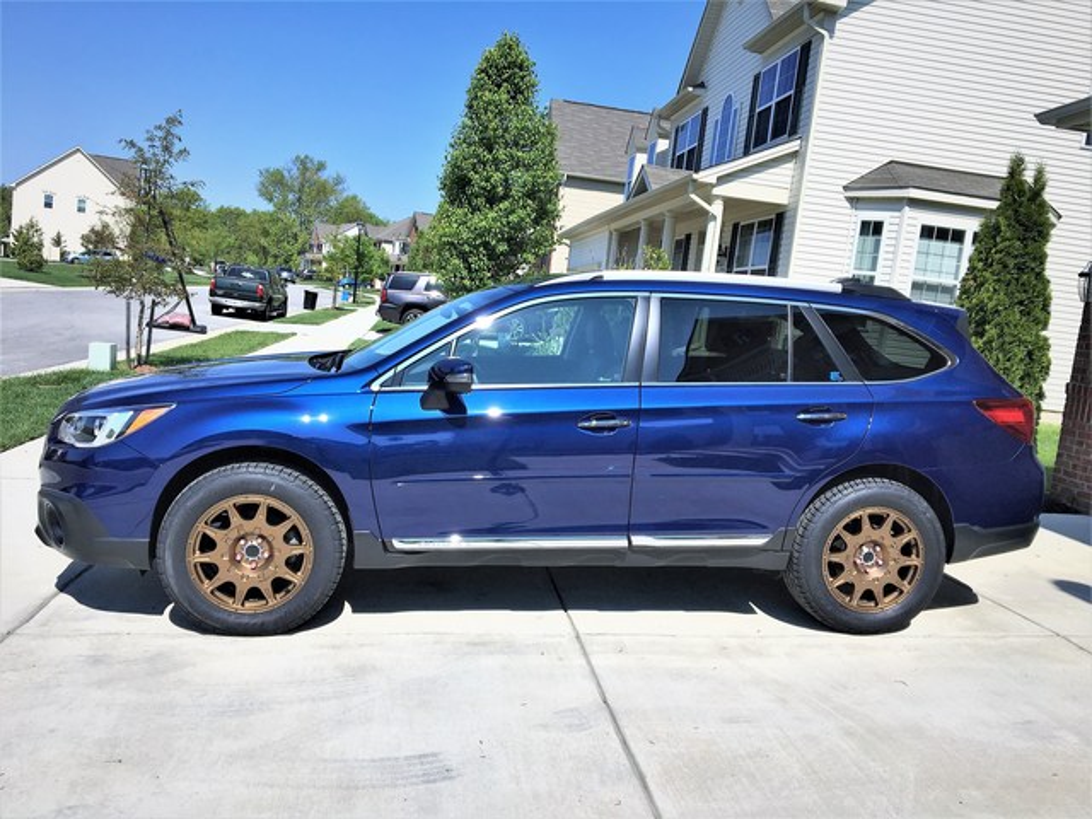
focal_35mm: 29
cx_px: 546
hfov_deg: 61.7
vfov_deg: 48.2
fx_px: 915
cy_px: 410
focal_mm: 4.15
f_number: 2.2
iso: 25
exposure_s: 1/2262
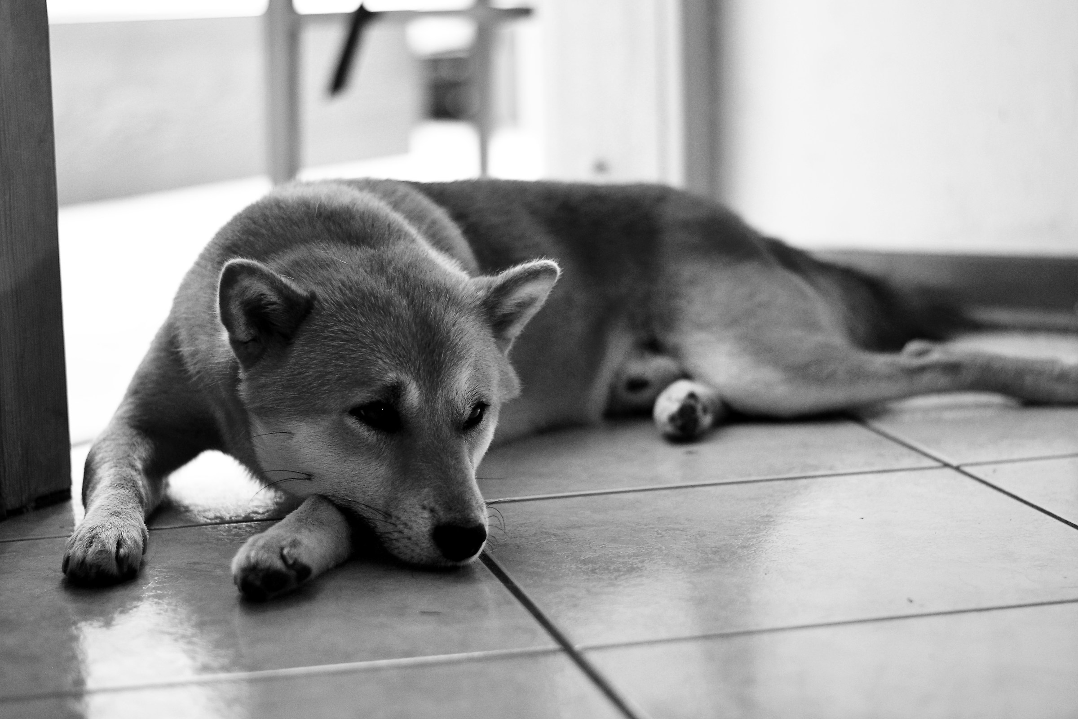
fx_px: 2246
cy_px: 360
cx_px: 539
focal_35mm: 75
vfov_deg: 18.2
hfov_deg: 27.0
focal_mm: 50
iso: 280
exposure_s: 1/20
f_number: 1.8
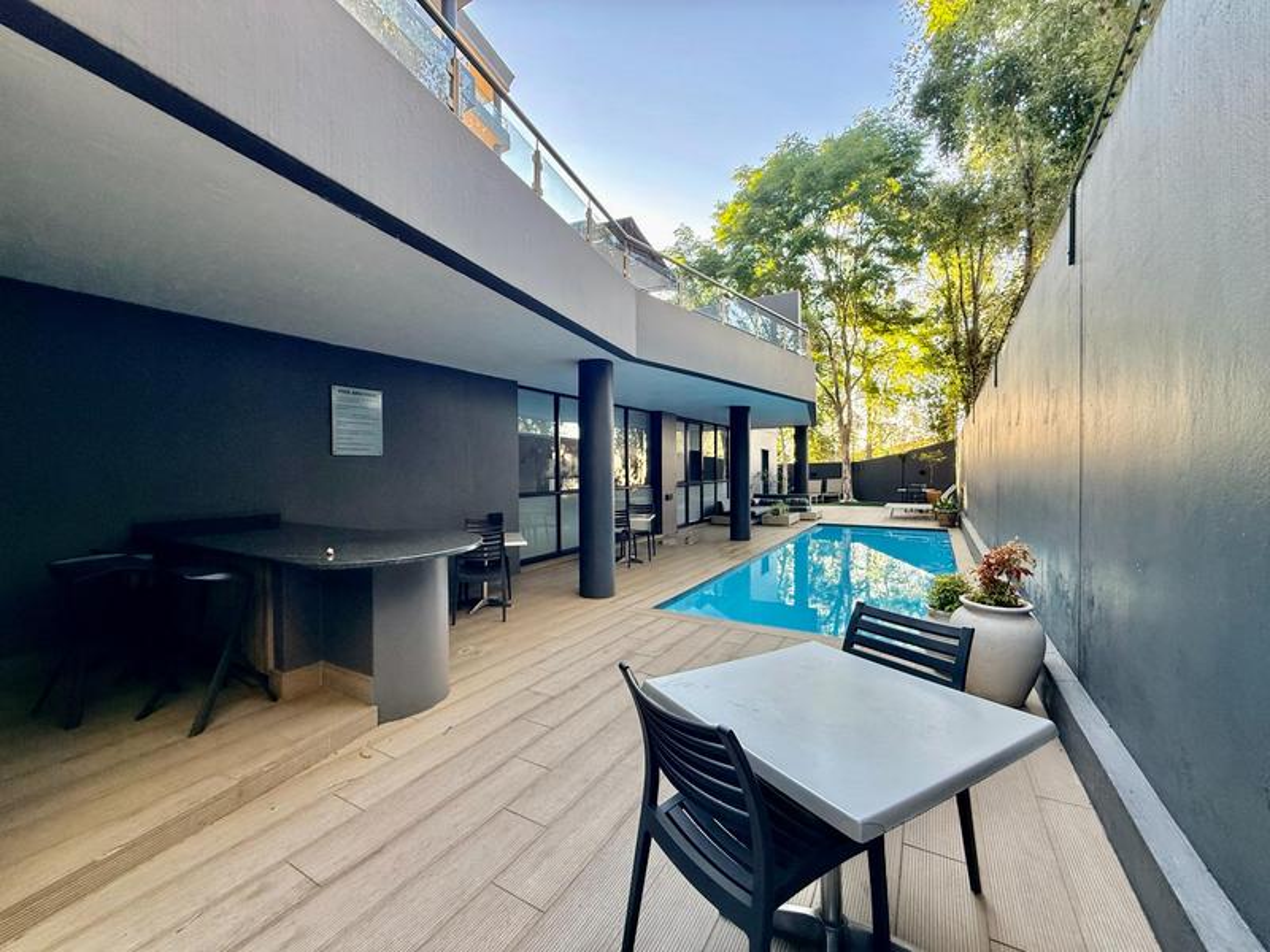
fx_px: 514
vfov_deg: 85.7
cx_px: 635
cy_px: 476
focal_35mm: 14
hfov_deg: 102.1
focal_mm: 2.22
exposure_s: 1/99
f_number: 2.2
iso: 160
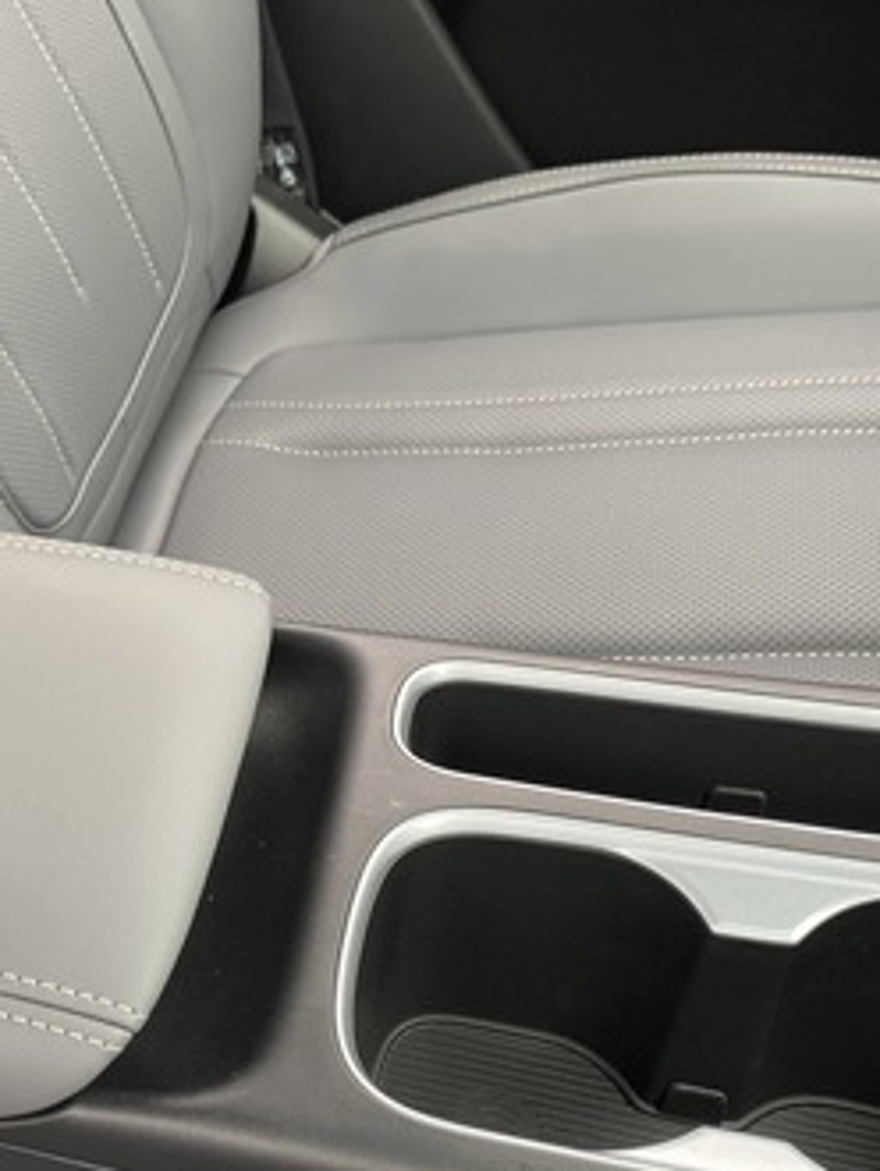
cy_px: 797
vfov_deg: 36.4
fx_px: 1760
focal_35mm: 52
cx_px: 142
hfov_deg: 27.4
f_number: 1.8
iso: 64
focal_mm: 4.25
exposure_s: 1/121
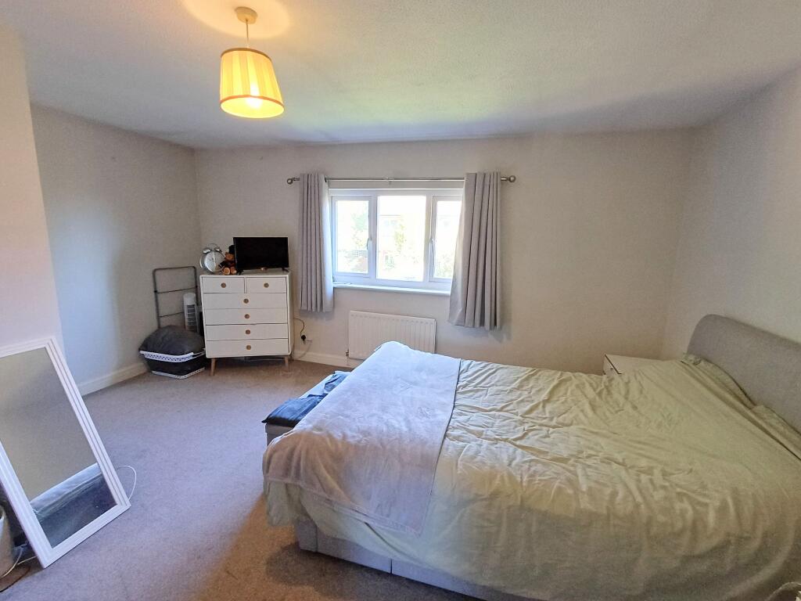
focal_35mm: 16
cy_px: 300
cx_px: 400
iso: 160
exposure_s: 1/33.3
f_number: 2.2
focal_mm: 1.64
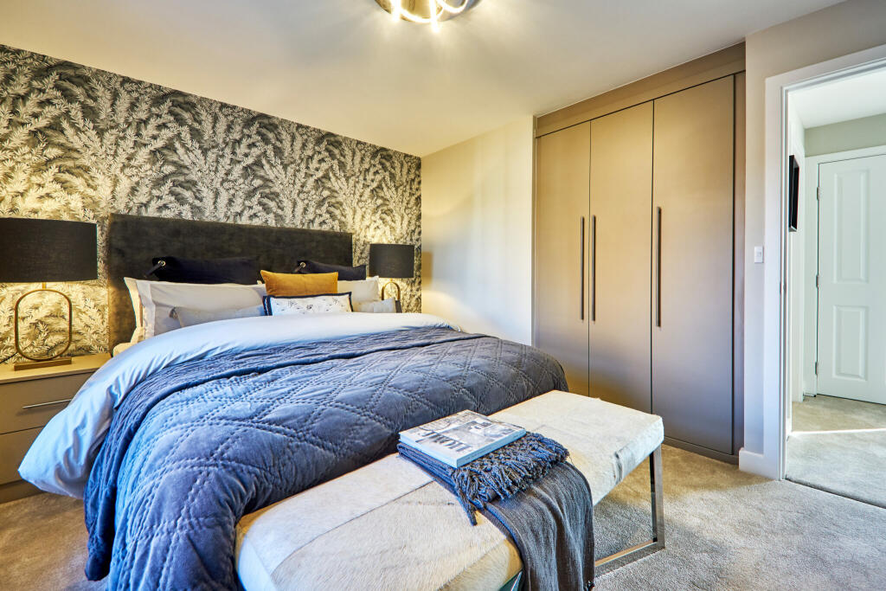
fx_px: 332
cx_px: 443
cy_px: 296
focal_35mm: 14
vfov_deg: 83.3
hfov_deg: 106.3
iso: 200
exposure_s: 1/5
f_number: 8
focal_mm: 9
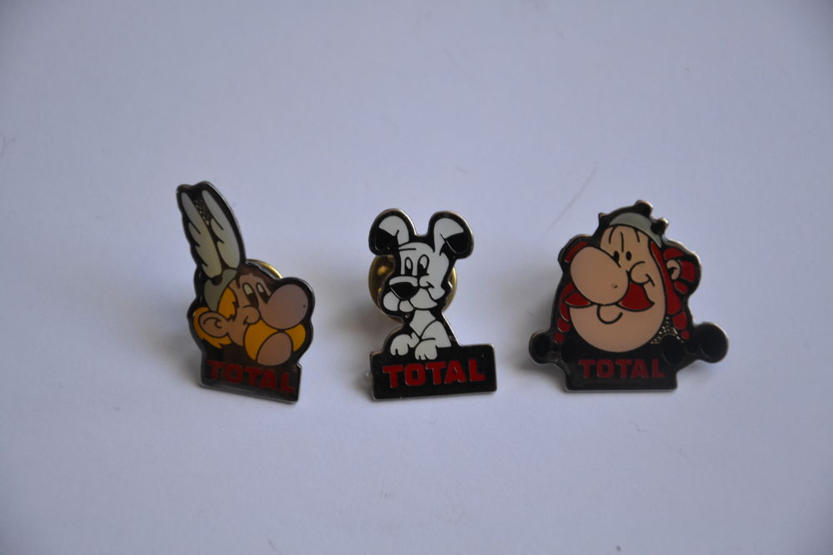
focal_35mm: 158
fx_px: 3645
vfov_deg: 8.7
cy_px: 278
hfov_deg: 13.0
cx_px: 416
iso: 560
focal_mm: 105
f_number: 5.6
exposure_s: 1/60
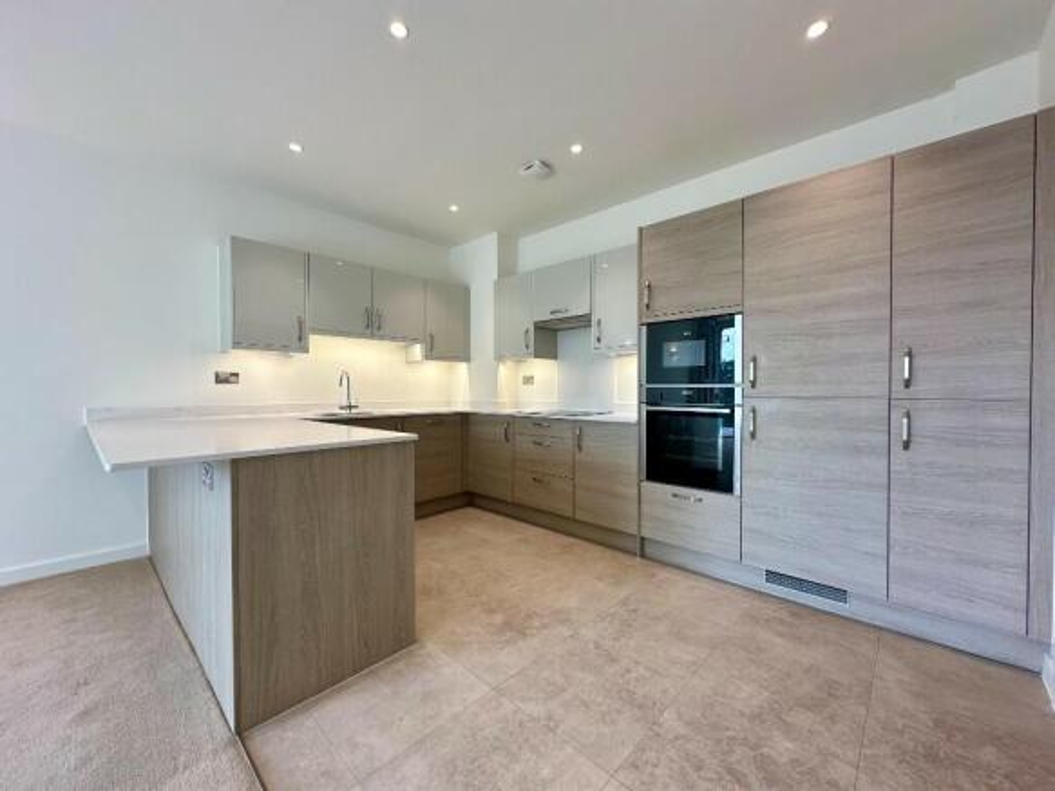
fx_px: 427
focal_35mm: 14
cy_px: 396
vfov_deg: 85.7
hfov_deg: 102.1
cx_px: 528
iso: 64
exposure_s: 1/100
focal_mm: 2.22
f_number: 2.2
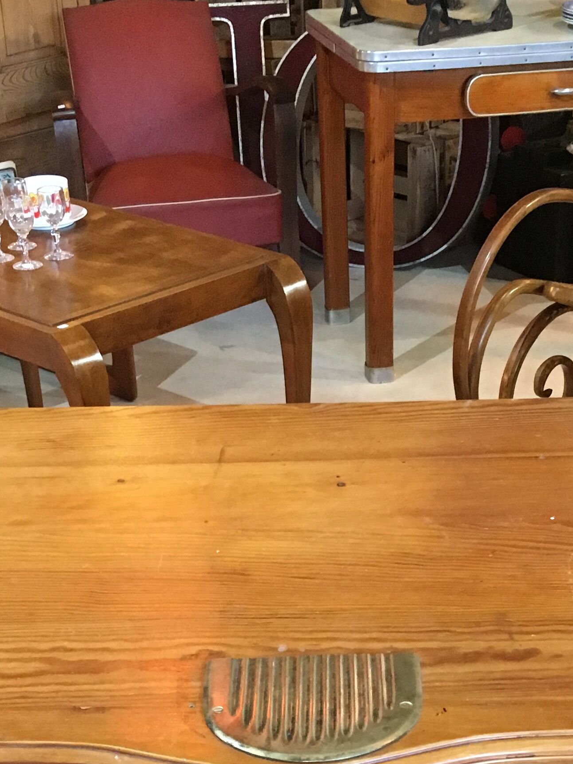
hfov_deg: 21.6
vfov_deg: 26.7
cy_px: 792
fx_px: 1501
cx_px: 330
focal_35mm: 68
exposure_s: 1/33
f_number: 2.2
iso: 250
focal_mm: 4.15
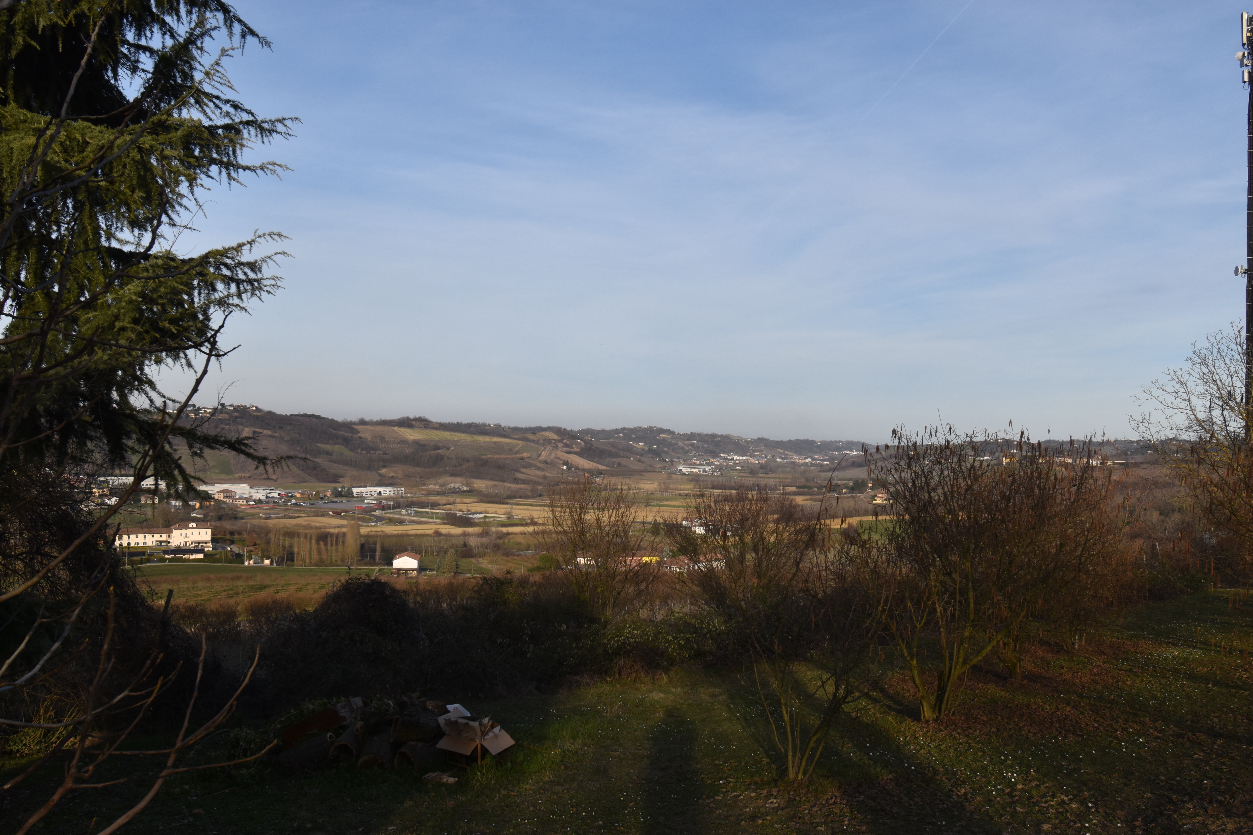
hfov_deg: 61.9
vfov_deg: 43.6
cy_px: 418
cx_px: 626
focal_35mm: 30
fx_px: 1044
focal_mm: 20
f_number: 10
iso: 200
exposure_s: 1/400
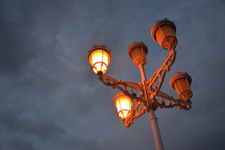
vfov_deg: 34.2
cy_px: 75
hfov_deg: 49.6
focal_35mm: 39
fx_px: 244
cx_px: 112
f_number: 4.5
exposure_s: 1/80
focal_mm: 26
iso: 400
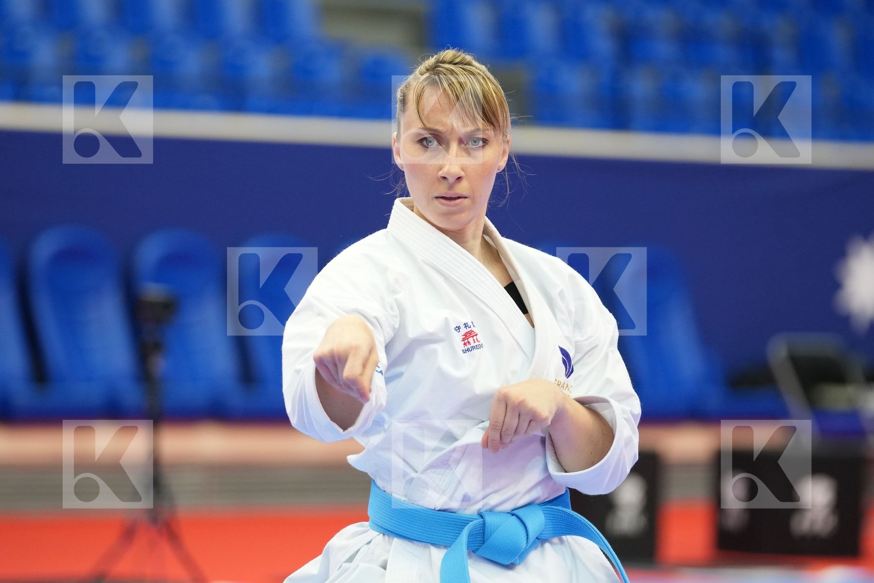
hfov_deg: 8.9
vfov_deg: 5.9
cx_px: 437
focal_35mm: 232
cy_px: 292
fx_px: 5632
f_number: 2.8
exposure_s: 1/500
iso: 1250
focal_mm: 155
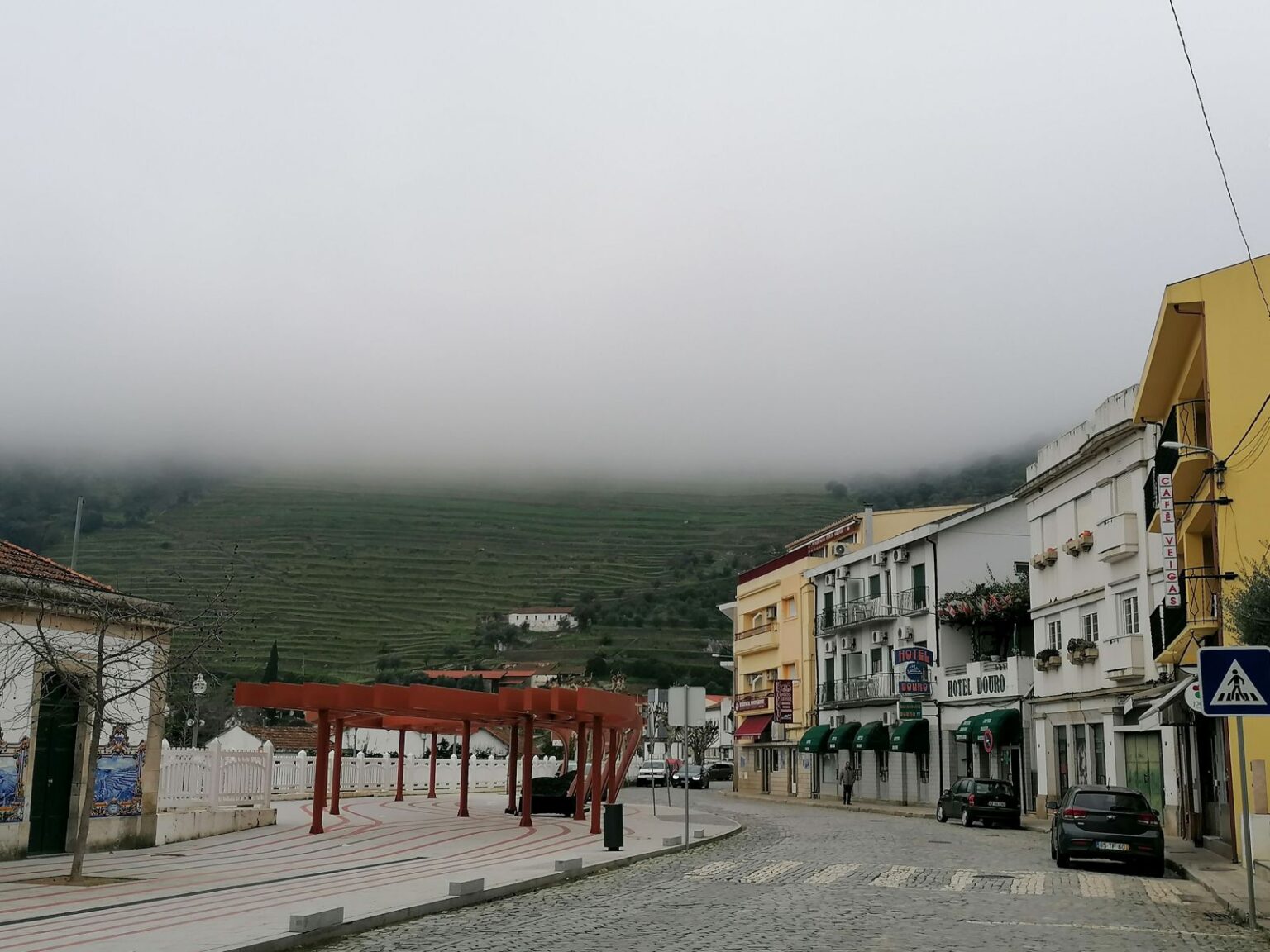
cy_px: 476
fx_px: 1468
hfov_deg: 46.8
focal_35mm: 40
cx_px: 635
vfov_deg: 36.0
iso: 50
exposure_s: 1/620
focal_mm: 4.75
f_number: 1.8
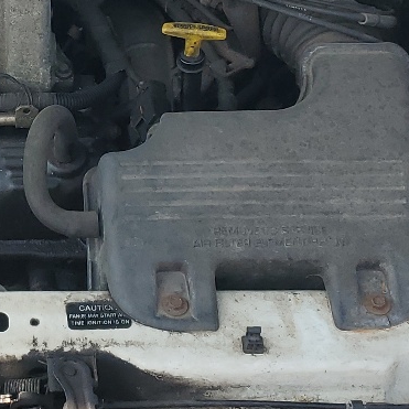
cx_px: -12
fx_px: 1323
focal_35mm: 99
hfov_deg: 17.1
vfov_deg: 17.5
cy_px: 95
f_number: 1.5
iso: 50
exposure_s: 1/1667
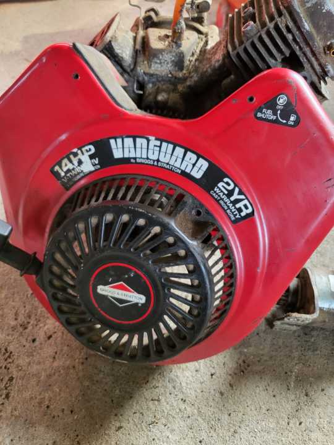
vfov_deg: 67.3
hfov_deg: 53.1
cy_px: 222
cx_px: 167
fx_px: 334
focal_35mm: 26
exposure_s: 1/40
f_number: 1.8
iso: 200
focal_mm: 4.25
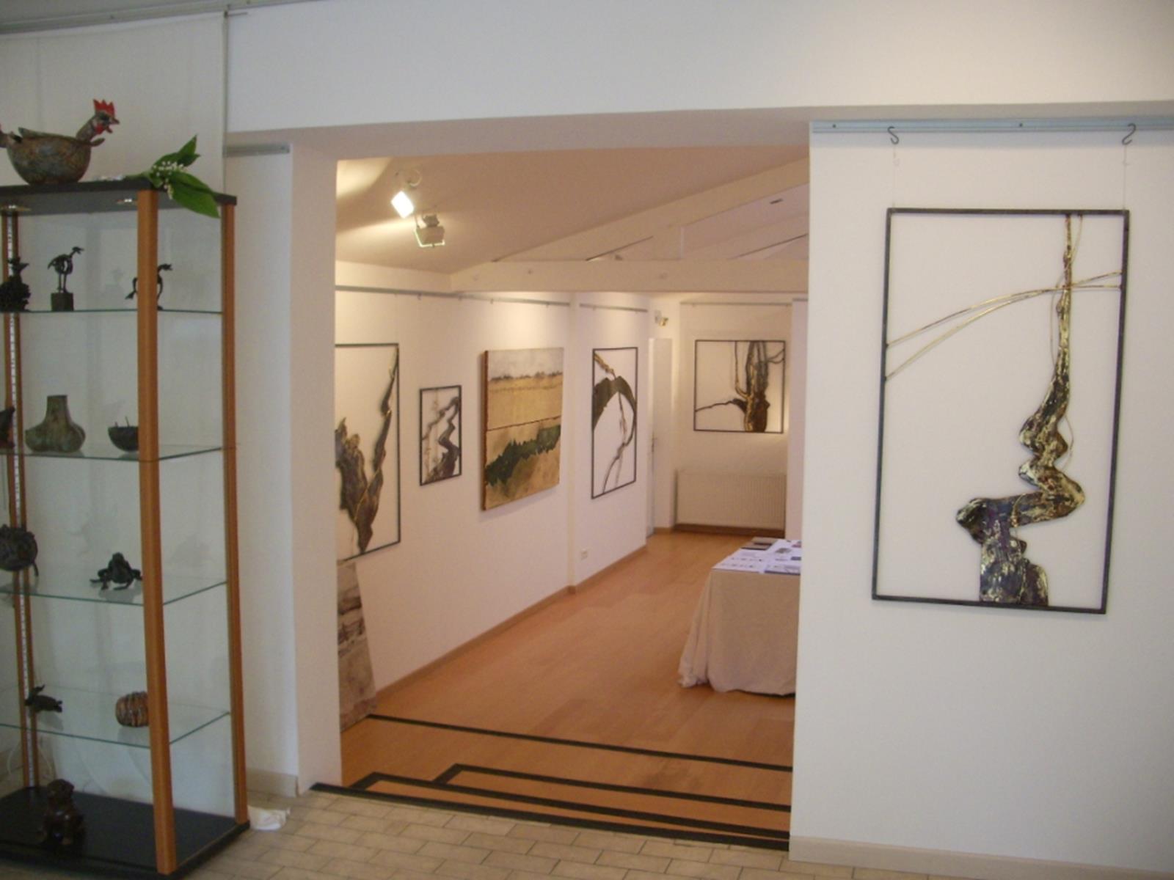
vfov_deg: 40.7
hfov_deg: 52.6
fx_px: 1187
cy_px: 440
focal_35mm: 35
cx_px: 587
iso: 160
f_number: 2.6
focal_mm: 5.8
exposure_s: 1/40
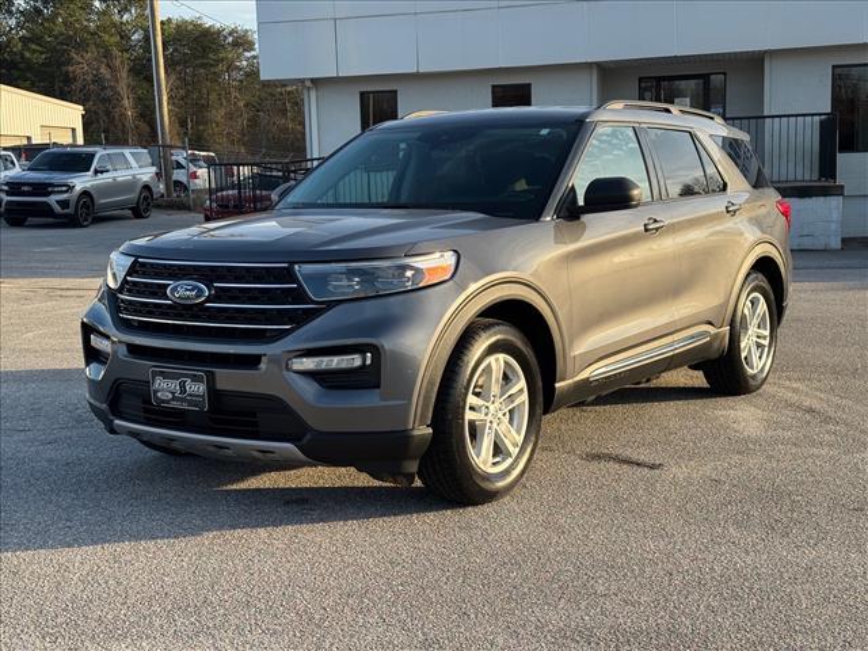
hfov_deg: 39.7
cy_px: 326
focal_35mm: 48
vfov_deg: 30.3
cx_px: 434
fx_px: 1204
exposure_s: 1/1366
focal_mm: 6.76
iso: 64
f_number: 1.78
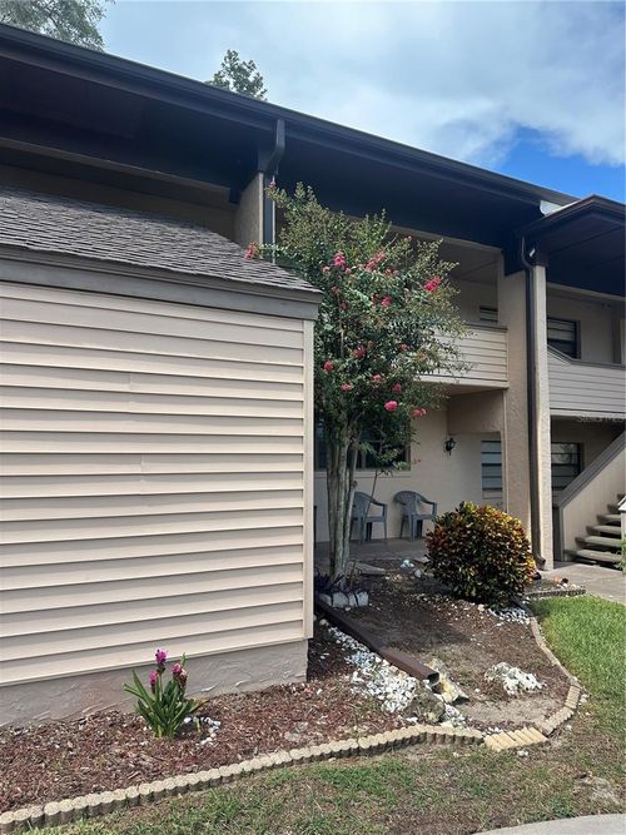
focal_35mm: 24
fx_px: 579
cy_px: 418
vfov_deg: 71.6
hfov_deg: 56.8
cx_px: 313
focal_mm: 6.86
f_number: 1.78
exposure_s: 1/1541
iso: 80
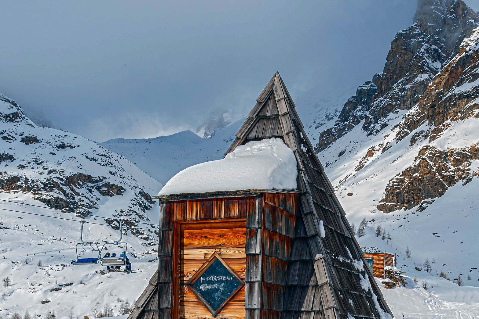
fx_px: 692
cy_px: 352
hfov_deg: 38.2
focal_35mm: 52
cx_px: 243
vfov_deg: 24.3
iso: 250
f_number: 18
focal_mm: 34
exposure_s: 1/200
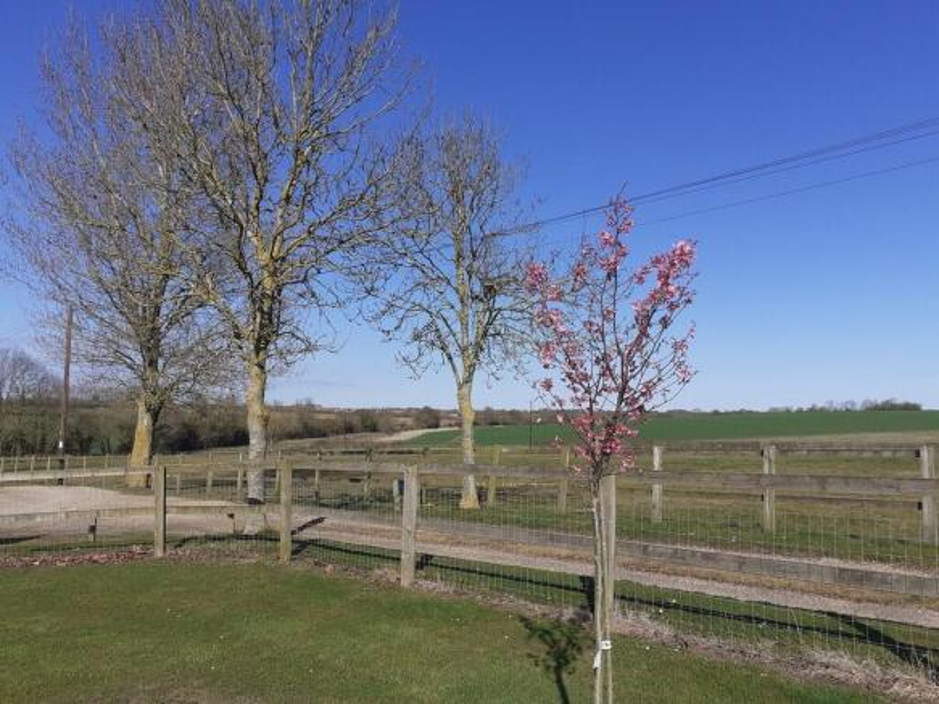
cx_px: 470
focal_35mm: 27
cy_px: 352
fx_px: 732
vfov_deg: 51.3
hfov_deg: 65.3
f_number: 1.9
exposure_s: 1/2058
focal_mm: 3.6
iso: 40
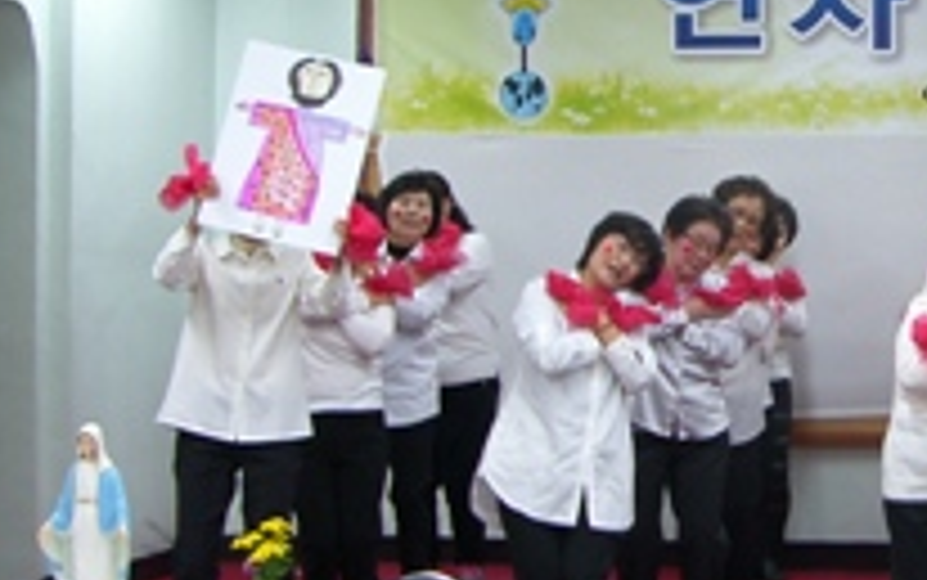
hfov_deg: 21.8
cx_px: 918
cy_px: 252
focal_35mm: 92
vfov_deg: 14.2
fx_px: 2326
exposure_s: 1/30
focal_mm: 7.4
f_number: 2.2
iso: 50
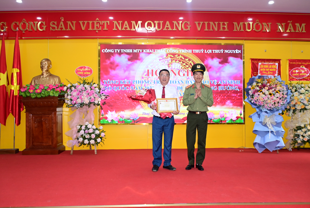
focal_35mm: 30
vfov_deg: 43.7
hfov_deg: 61.9
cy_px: 104
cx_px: 155
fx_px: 259
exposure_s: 1/200
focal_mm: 20
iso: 1000
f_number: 3.5
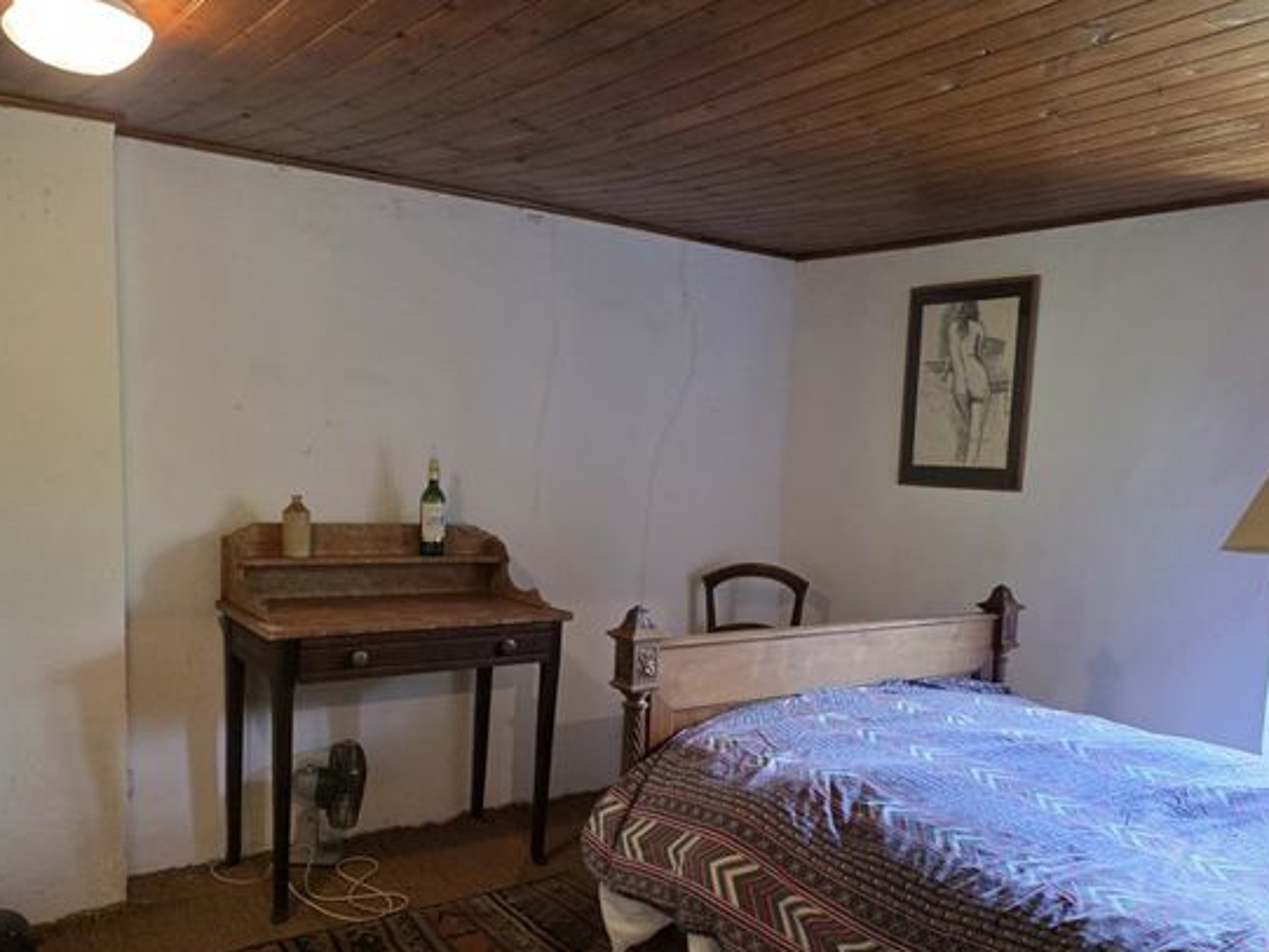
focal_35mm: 30
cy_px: 583
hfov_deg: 59.7
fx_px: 1100
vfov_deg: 46.5
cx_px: 721
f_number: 1.7
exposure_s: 1/100
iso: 500
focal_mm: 6.3
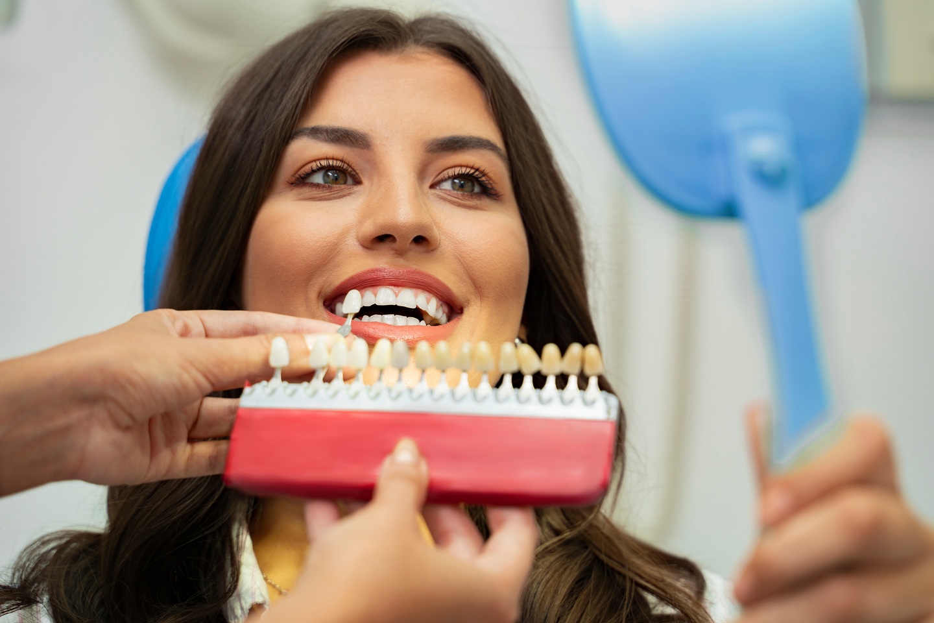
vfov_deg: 18.2
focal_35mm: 75
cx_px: 467
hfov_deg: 27.0
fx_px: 1946
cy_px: 312
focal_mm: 75
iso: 160
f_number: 4
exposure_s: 1/125
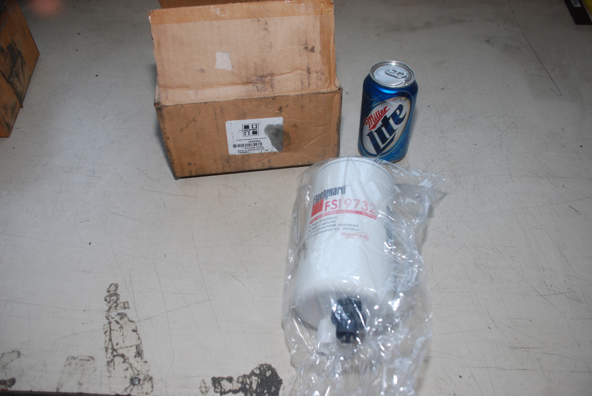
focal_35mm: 33
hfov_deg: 57.2
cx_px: 296
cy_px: 198
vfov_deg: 40.1
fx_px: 543
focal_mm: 22
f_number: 4
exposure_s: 1/60
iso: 200
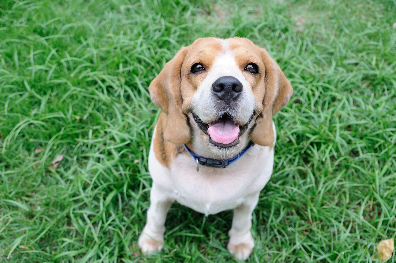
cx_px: 198
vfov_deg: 34.1
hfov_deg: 49.6
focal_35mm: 39
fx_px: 428
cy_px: 132
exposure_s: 1/160
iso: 320
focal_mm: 26
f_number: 4.5
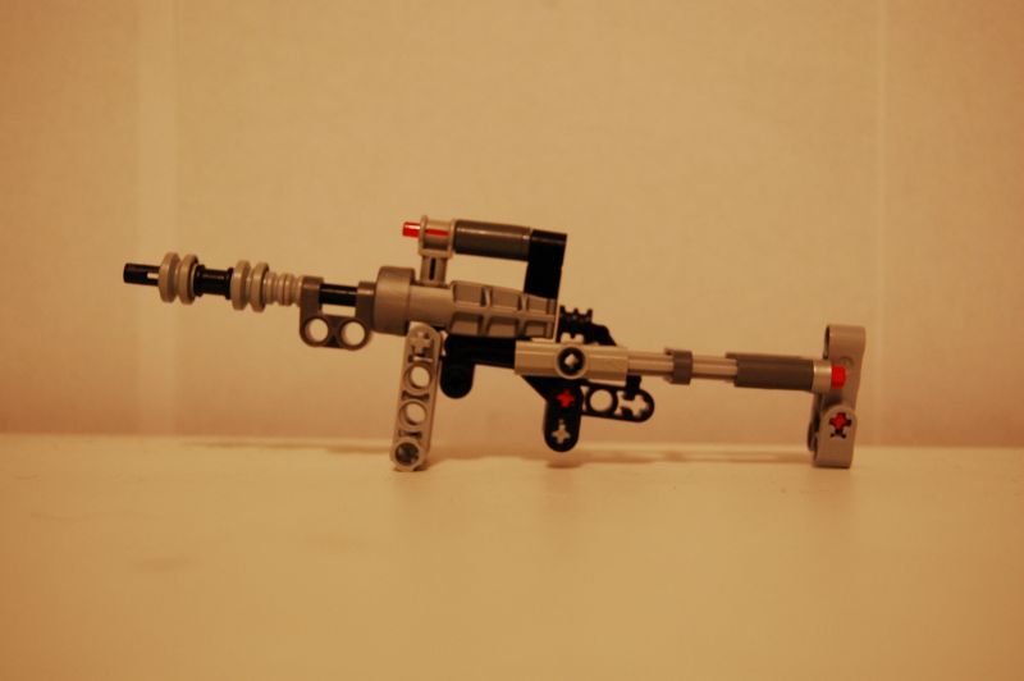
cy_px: 340
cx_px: 512
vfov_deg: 28.0
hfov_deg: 41.1
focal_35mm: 48
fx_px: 1364
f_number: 4.5
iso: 900
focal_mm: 32
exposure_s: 1/8
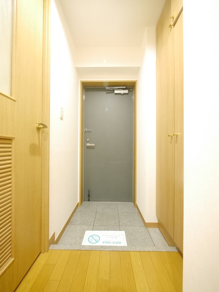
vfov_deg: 102.1
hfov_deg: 85.7
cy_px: 146
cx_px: 110
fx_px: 118
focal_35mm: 14
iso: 3200
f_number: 4
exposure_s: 1/25
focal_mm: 7
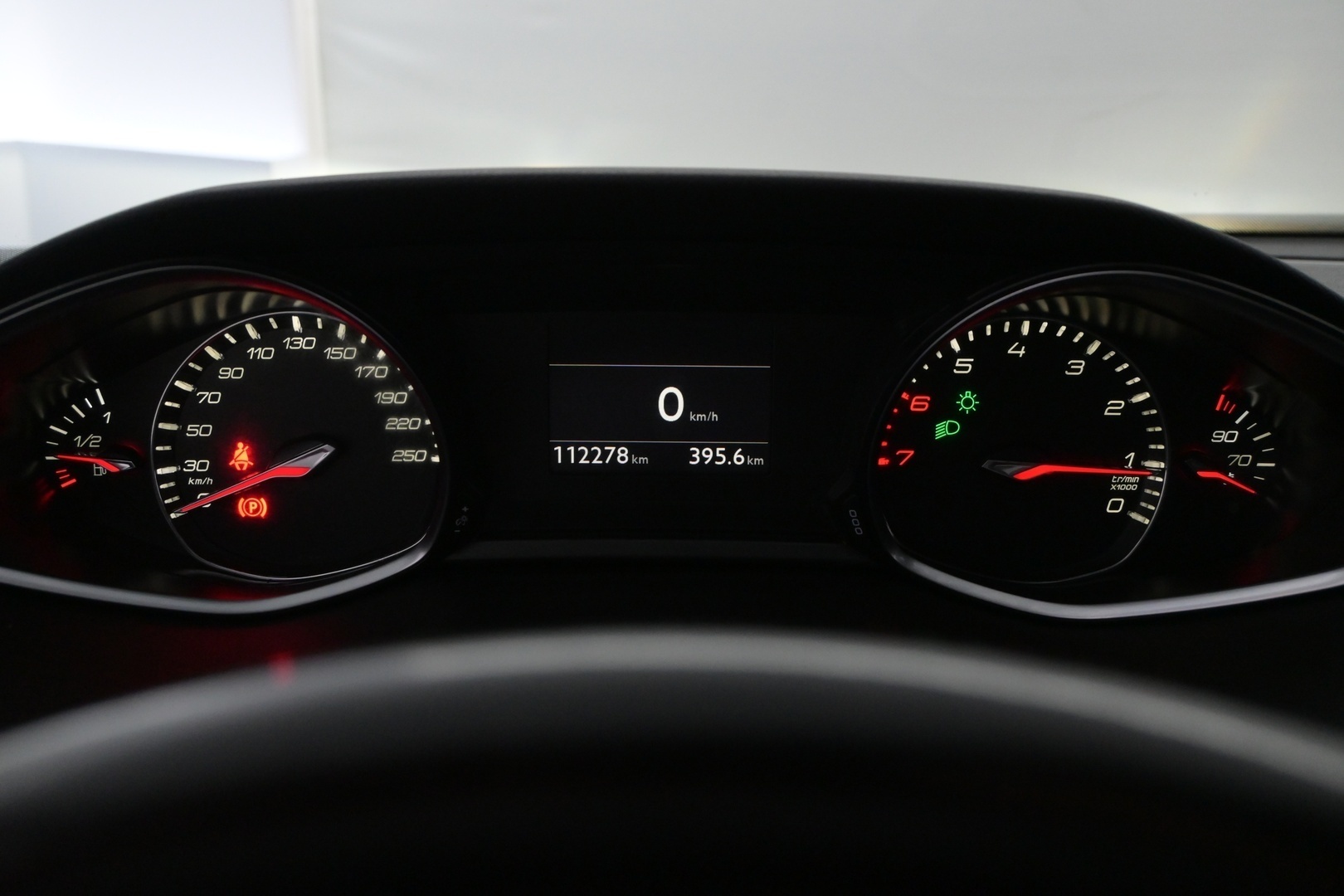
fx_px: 1372
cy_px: 448
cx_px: 672
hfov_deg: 52.2
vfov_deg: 36.2
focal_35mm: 37
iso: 2500
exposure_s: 1/160
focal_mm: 24.5
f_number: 6.3
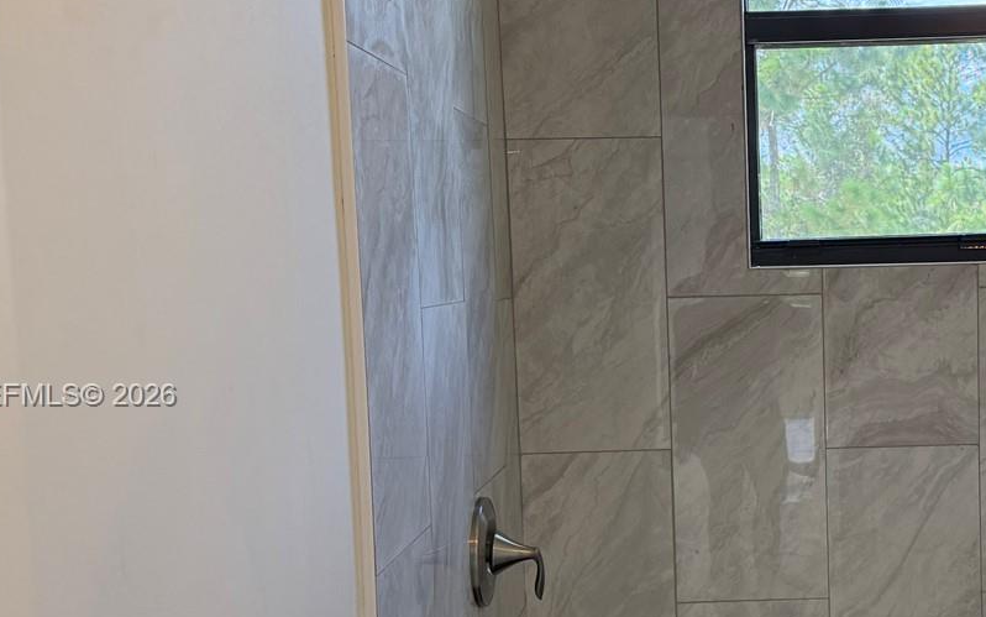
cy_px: 397
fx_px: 1371
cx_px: 780
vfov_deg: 25.3
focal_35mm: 51
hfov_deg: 38.2
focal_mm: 6.76
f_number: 1.78
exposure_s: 1/220
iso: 200
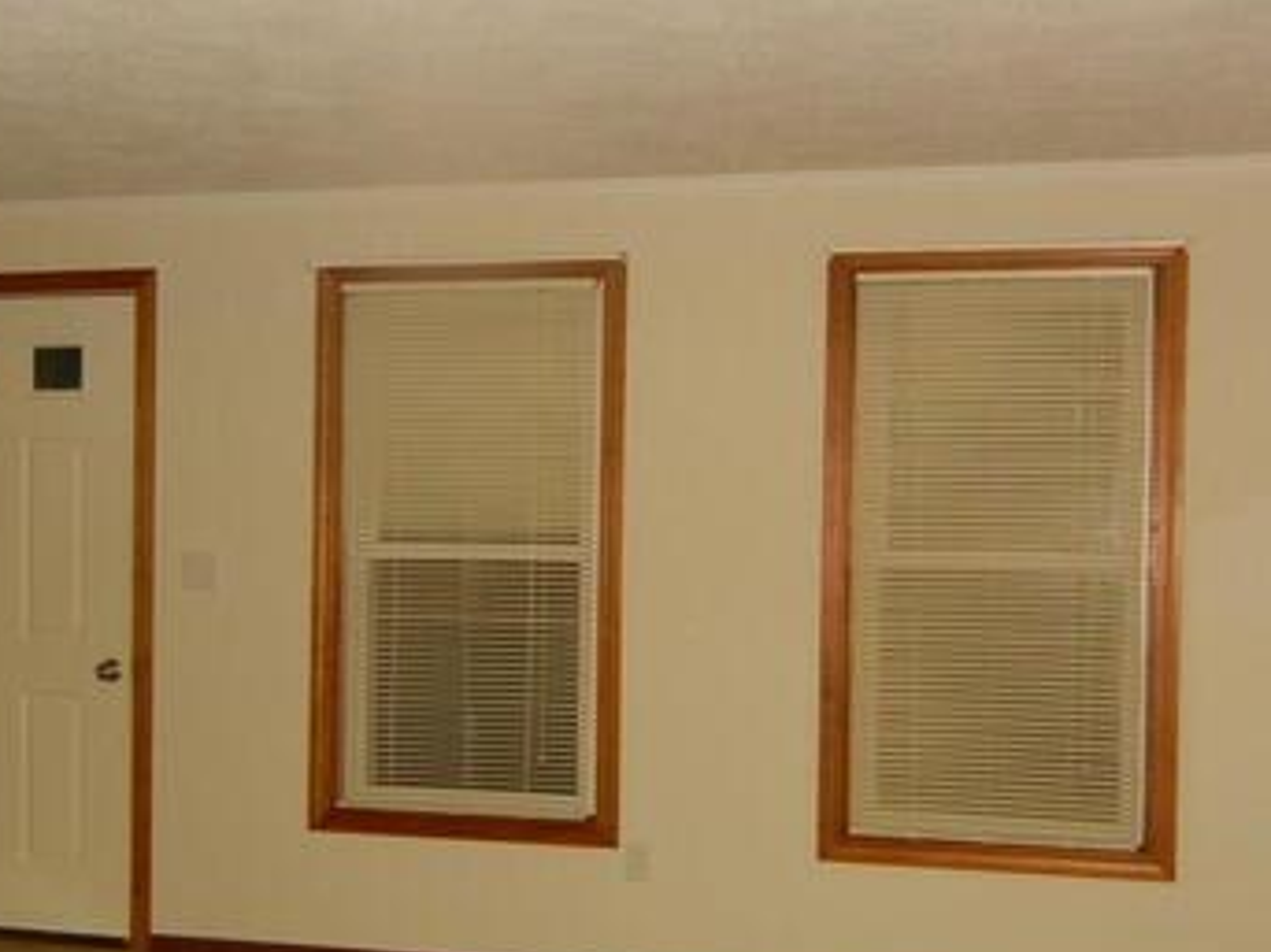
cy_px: 585
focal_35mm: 56
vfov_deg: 26.0
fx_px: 2055
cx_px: 537
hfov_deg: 34.3
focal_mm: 5.4
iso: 396
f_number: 3.5
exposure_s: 1/30
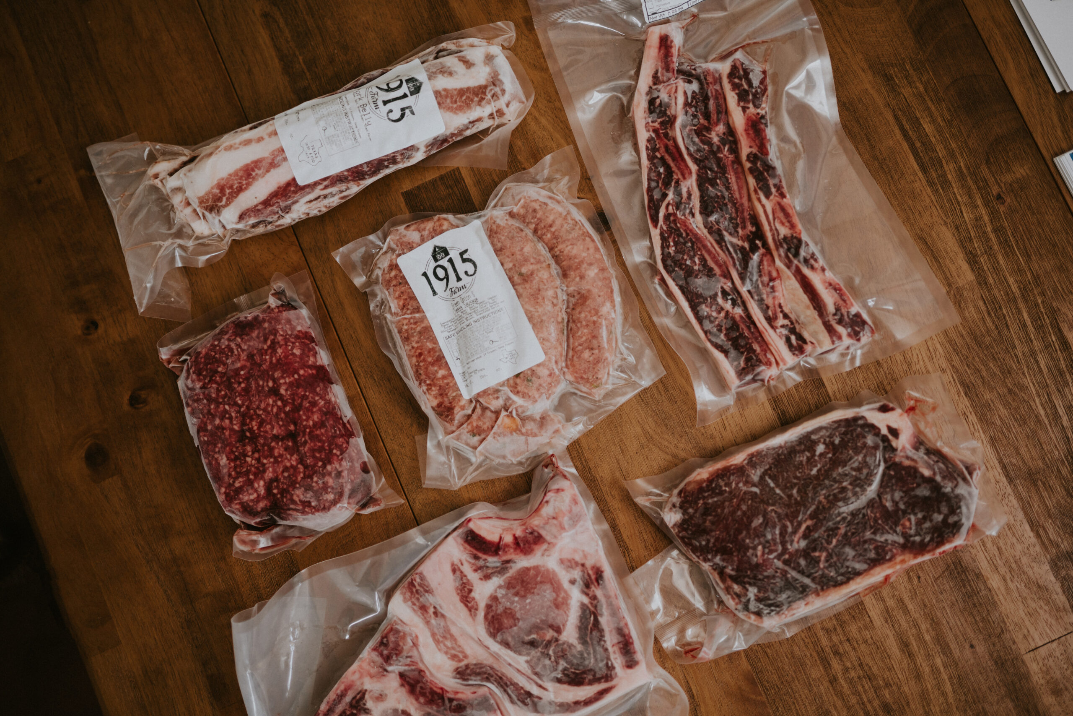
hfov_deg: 54.4
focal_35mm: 35
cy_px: 358
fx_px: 1043
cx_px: 536
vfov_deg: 37.9
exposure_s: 1/250
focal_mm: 35
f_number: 1.4
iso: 320
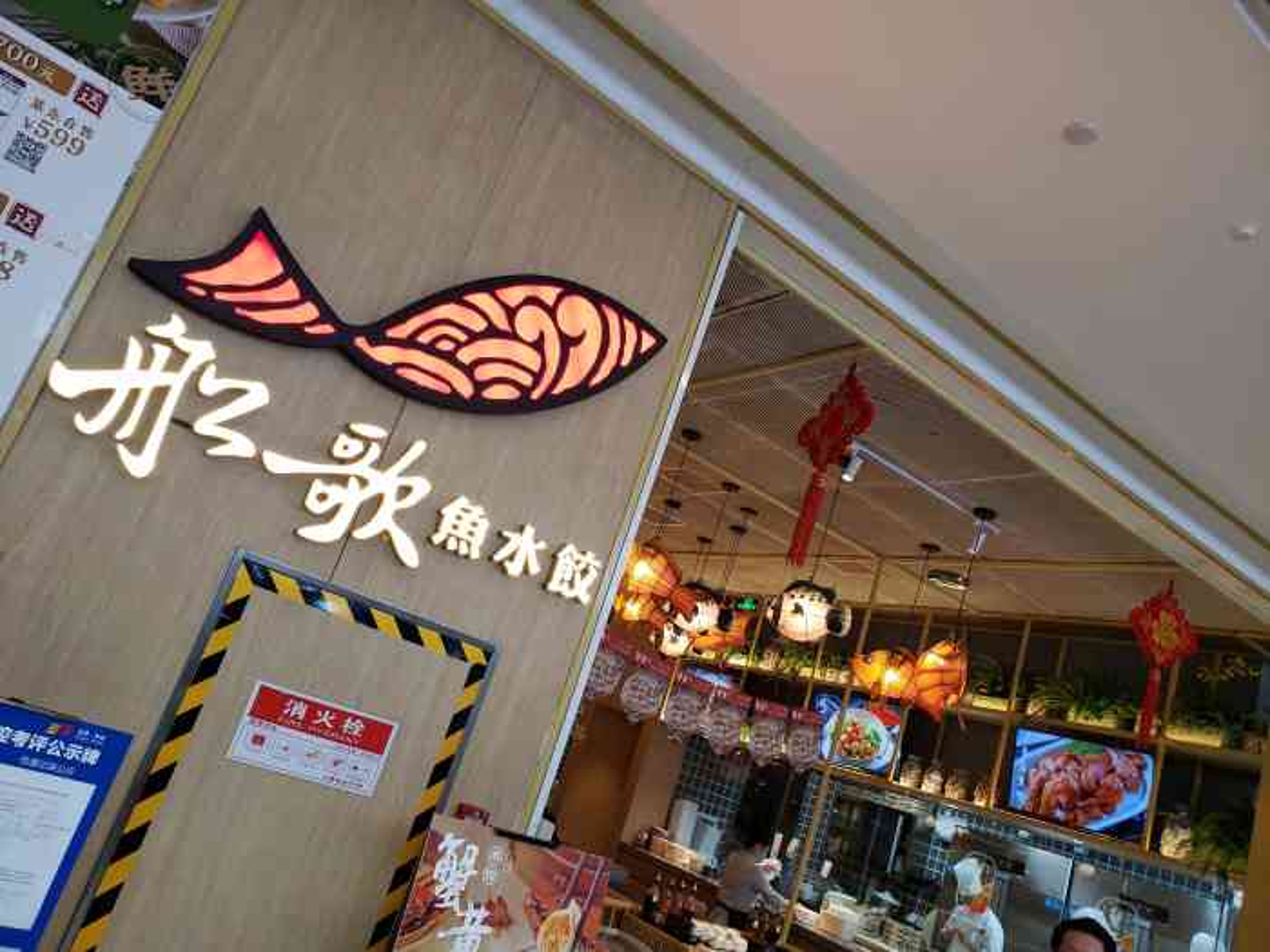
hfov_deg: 67.3
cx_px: 635
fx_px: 954
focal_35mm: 26
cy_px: 476
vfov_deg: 53.1
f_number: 2.4
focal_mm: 4.3
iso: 160
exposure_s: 1/50
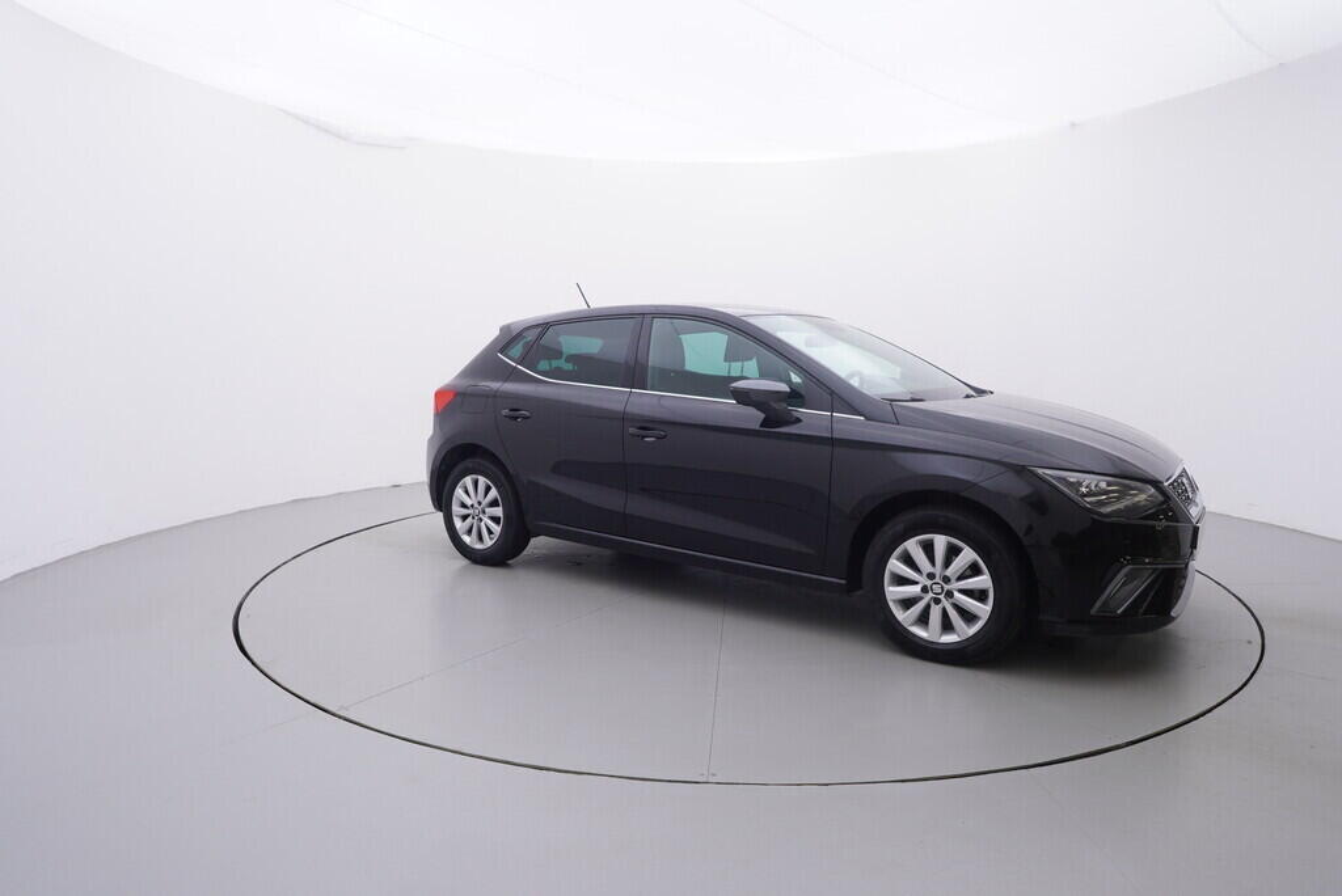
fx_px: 839
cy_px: 448
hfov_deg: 77.3
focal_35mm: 22
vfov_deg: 56.2
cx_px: 671
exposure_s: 1/80
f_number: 5
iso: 200
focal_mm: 15
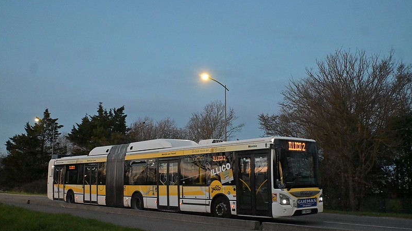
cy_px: 132
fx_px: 415
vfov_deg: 31.1
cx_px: 205
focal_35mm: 38
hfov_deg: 52.8
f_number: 4.2
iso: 6400
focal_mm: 24
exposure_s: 1/400
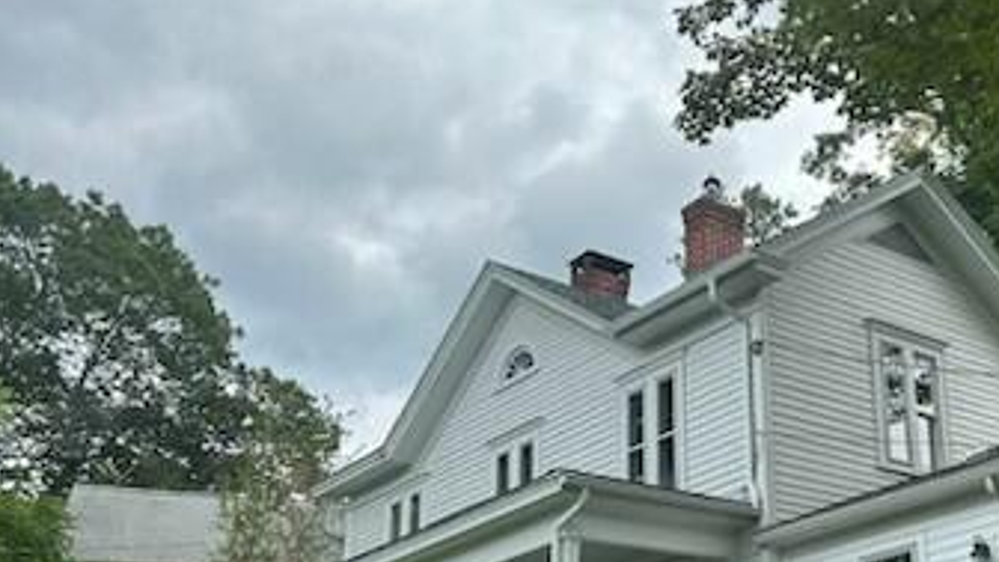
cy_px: 461
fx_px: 1430
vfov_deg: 21.9
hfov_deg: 38.0
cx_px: 681
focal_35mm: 54
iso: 50
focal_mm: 5.7
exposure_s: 1/1326
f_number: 1.5
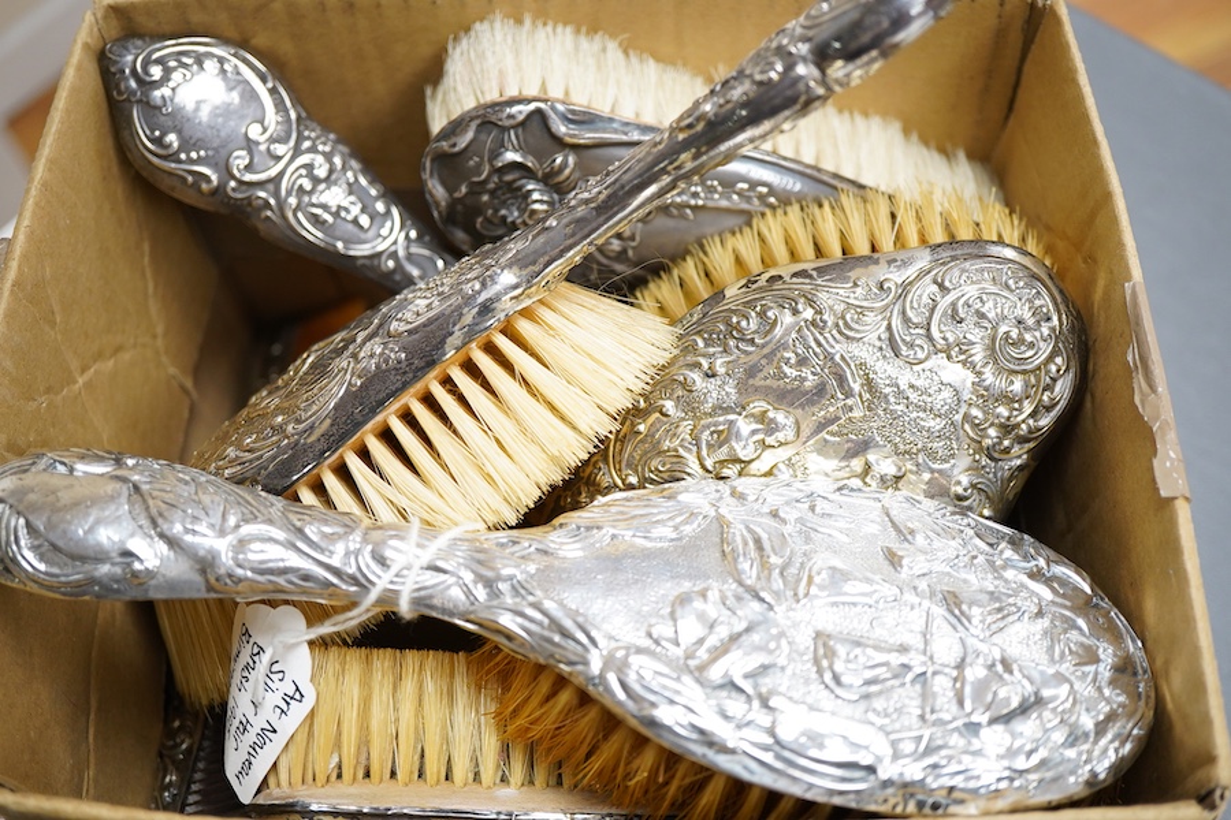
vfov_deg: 29.9
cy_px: 410
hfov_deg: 43.6
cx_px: 616
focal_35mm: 45
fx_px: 1539
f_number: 5.6
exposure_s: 1/125
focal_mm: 30
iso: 1250
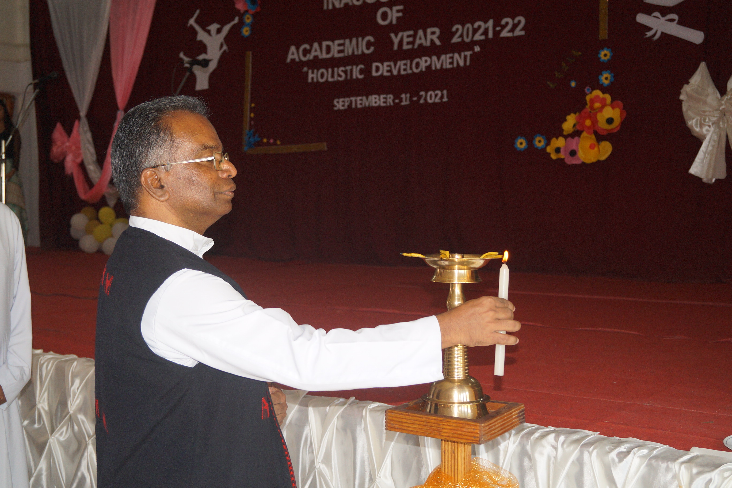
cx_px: 366
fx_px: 854
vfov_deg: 31.9
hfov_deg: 46.4
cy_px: 244
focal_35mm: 42
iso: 800
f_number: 4.5
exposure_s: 1/160
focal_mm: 28
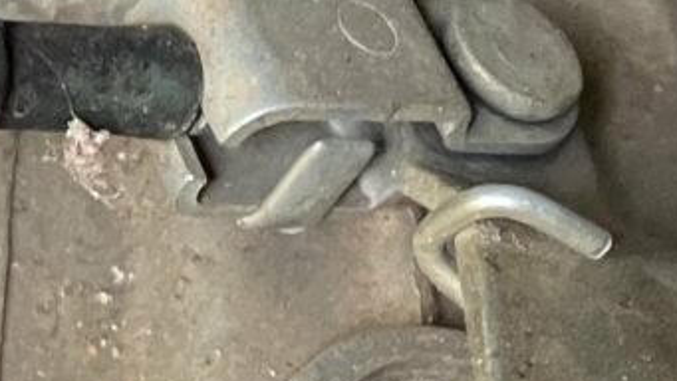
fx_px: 3286
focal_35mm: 183
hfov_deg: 11.3
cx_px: -343
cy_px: 472
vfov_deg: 6.6
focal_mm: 3.99
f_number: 1.8
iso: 125
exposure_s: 1/60
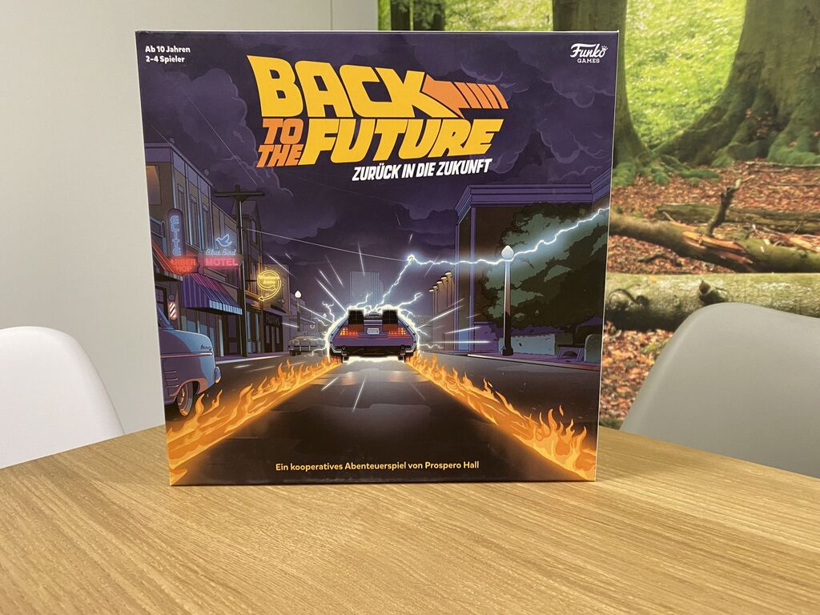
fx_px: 616
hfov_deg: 67.3
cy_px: 308
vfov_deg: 53.1
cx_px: 410
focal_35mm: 26
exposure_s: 1/50
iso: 160
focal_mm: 4.25
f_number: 1.8
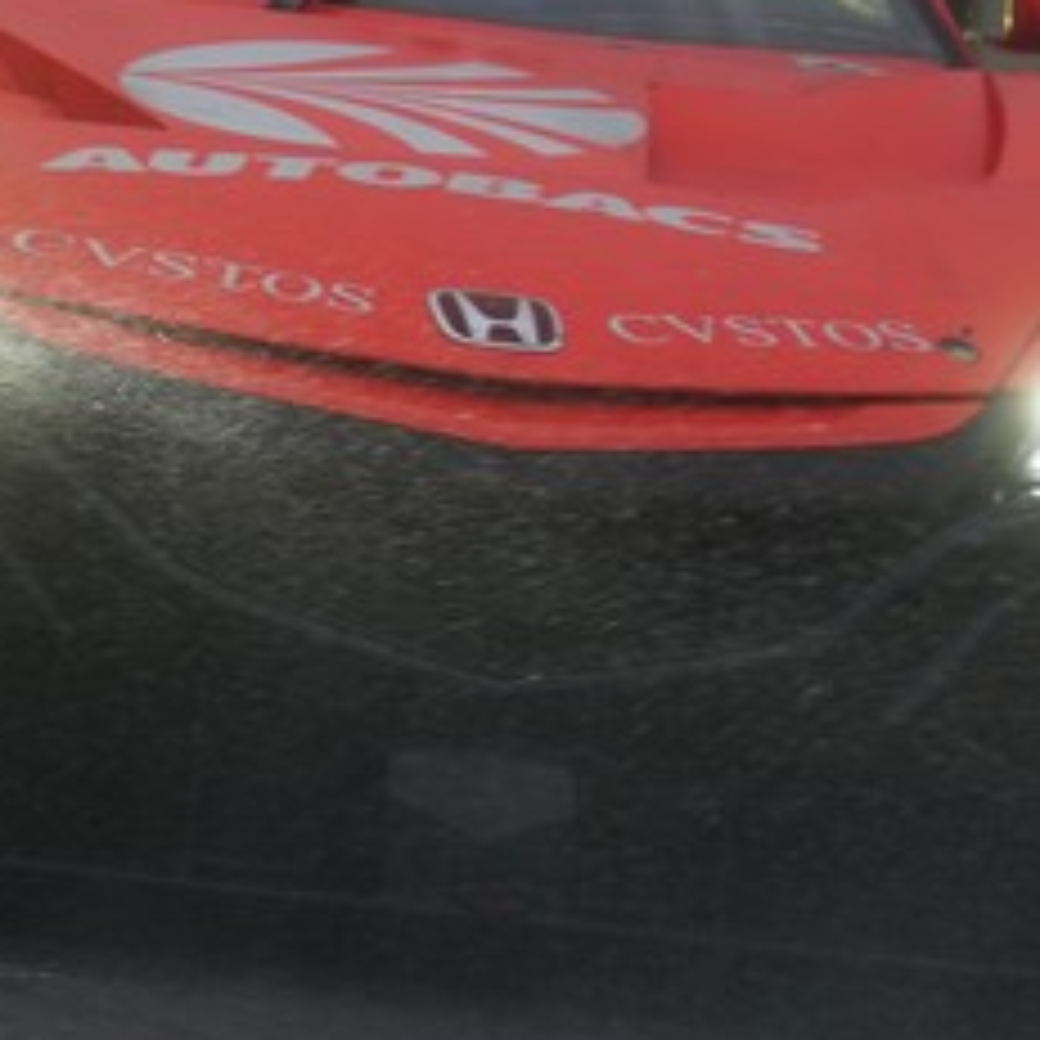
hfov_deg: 1.1
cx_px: 5
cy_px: 126
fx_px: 54011
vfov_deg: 1.1
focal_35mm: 1589
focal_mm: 600
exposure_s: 1/400
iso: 800
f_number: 6.3
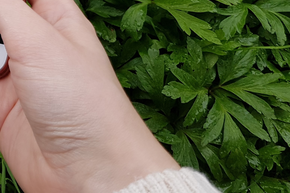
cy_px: -23
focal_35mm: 65
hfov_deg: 27.6
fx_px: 524
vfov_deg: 19.9
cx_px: -48
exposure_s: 1/188
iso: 40
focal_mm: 4.2
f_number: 1.7
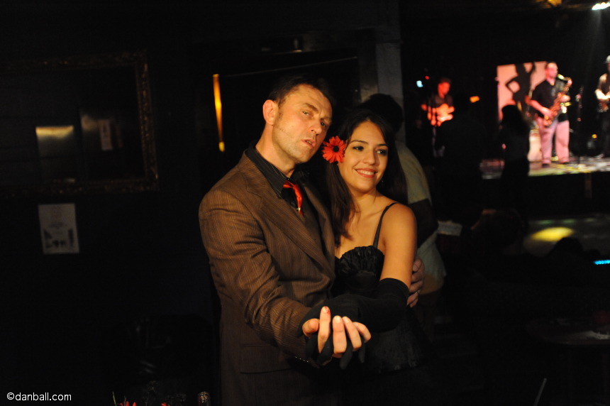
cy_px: 203
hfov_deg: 54.5
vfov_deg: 37.8
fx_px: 593
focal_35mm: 35
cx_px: 305
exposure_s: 1/50
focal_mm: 35
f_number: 2.8
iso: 6400
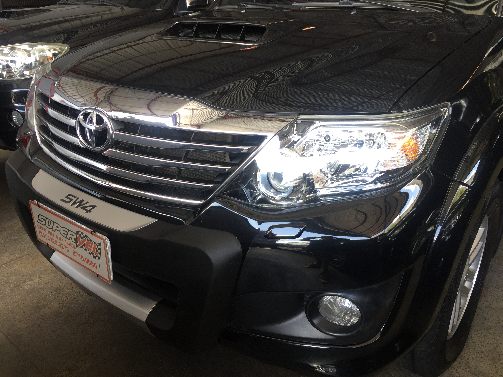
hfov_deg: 61.7
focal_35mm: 29
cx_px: 252
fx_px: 421
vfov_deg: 48.2
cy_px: 188
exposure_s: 1/60
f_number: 2.2
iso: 40
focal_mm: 4.15
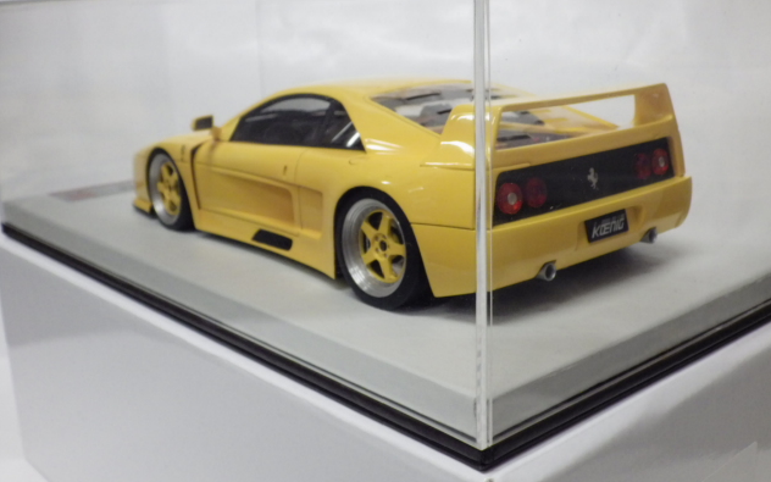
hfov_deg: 45.3
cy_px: 221
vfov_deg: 29.2
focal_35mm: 44
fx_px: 925
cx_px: 383
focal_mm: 7.4
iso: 800
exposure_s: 1/50
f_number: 3.6
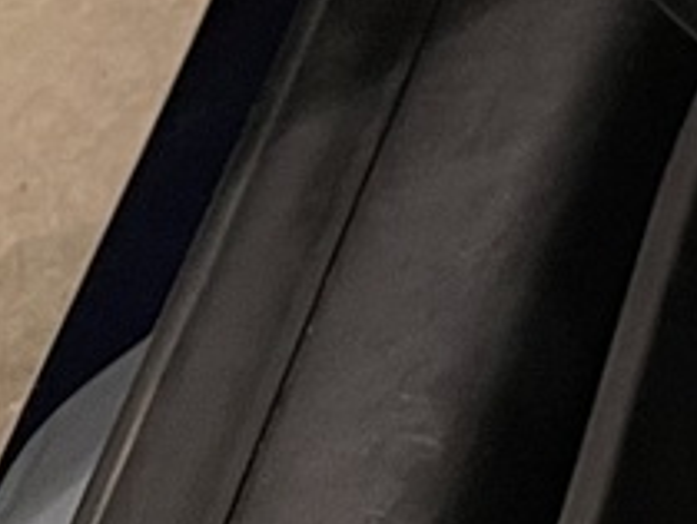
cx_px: 1978
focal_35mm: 178
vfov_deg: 7.2
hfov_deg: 9.2
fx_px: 3588
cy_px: -1207
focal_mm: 4.2
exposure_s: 1/52
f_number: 1.6
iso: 64
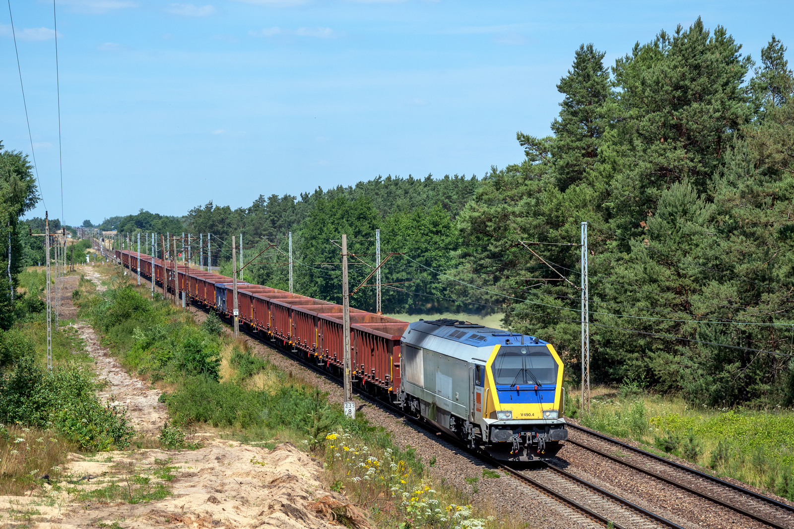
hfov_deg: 20.6
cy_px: 264
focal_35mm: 99
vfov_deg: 13.8
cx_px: 397
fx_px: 2184
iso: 125
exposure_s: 1/800
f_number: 9
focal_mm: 66
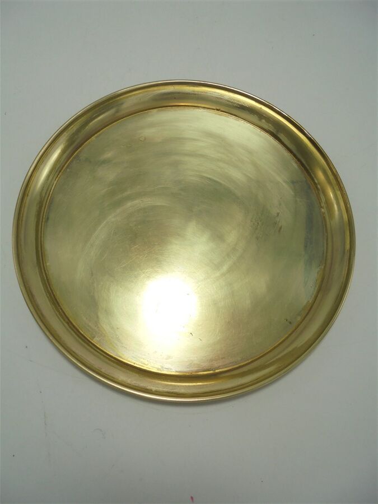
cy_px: 252
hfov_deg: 53.1
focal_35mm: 26
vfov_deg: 67.3
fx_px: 379
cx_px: 189
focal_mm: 4.6
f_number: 3.5
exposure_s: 1/200
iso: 100
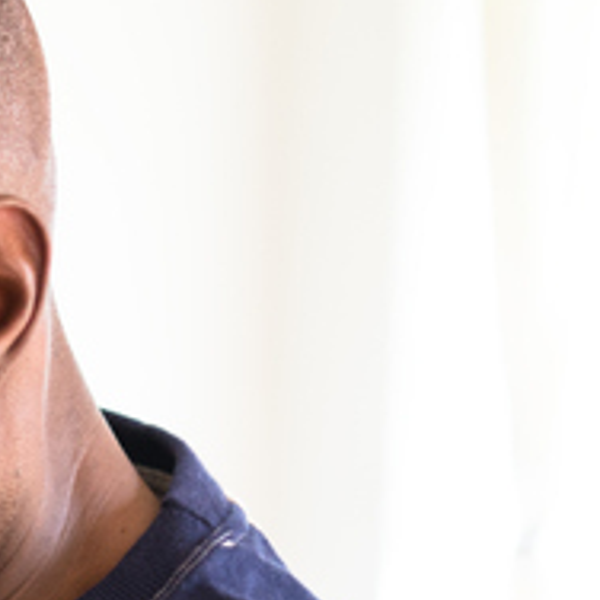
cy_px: 934
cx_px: -811
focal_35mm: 198
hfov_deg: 8.2
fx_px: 3883
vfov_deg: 8.6
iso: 320
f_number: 1.4
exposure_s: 1/125
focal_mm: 35
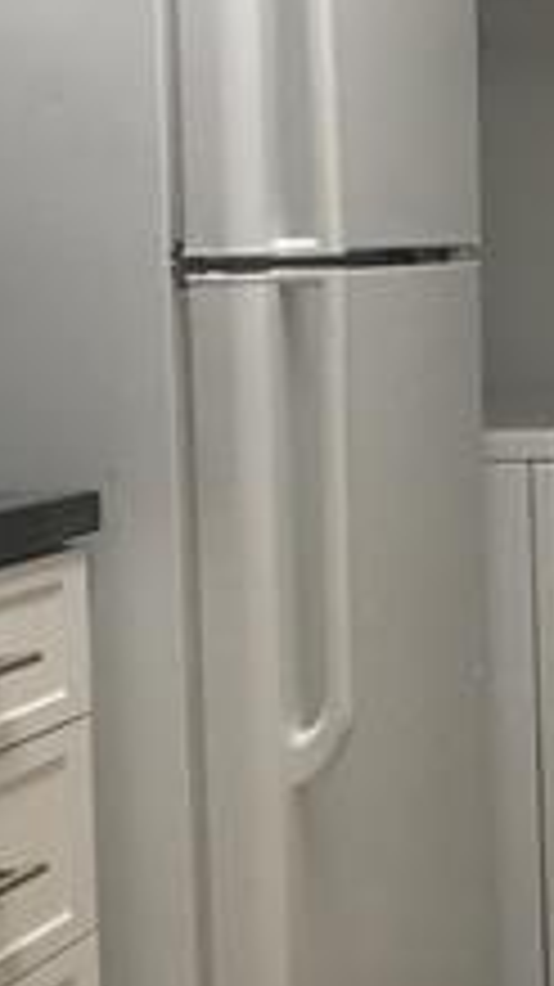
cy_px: 554
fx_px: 2902
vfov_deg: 19.3
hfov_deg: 10.9
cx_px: 171
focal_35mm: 111
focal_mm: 4.15
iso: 64
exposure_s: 1/15
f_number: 2.2
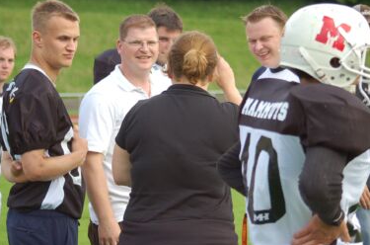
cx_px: 185
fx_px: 1302
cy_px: 113
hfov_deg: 16.2
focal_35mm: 127
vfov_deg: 10.7
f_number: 4
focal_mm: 70
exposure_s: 1/500
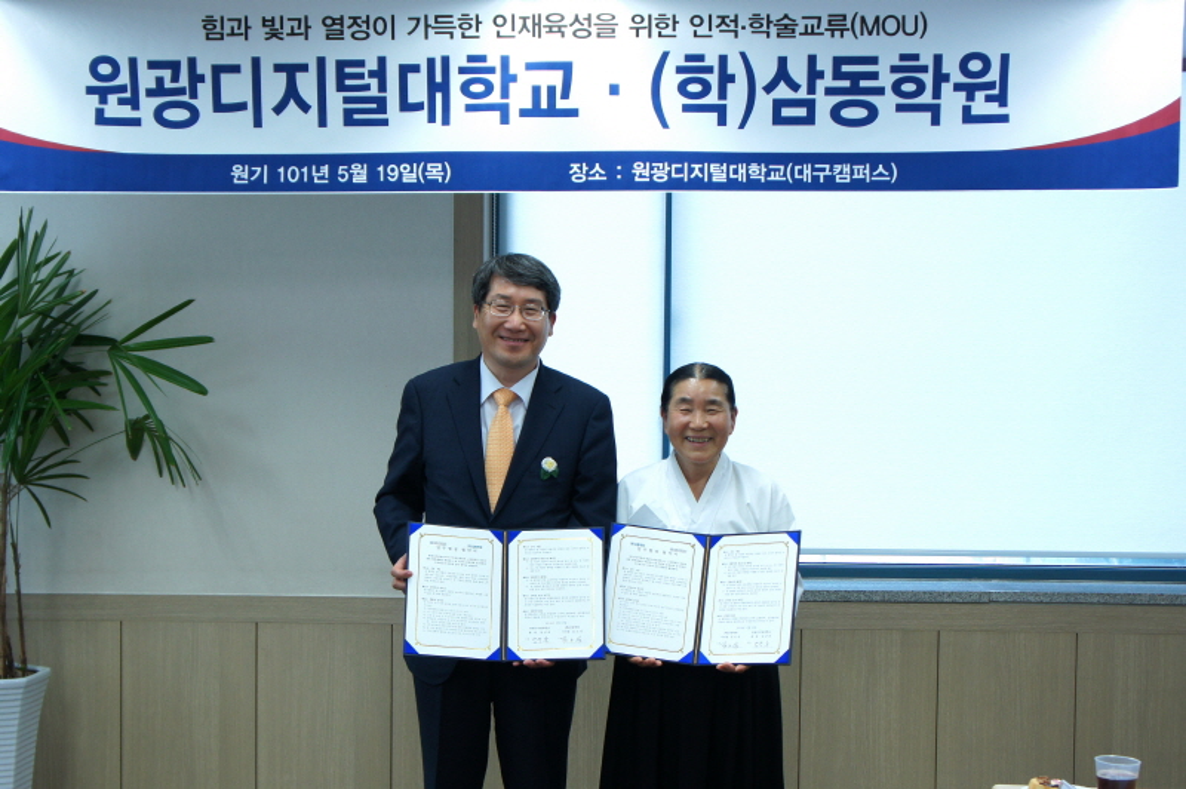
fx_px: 1333
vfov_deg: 33.0
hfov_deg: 48.0
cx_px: 593
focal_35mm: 40
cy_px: 394
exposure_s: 1/50
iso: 200
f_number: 4.5
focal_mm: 27
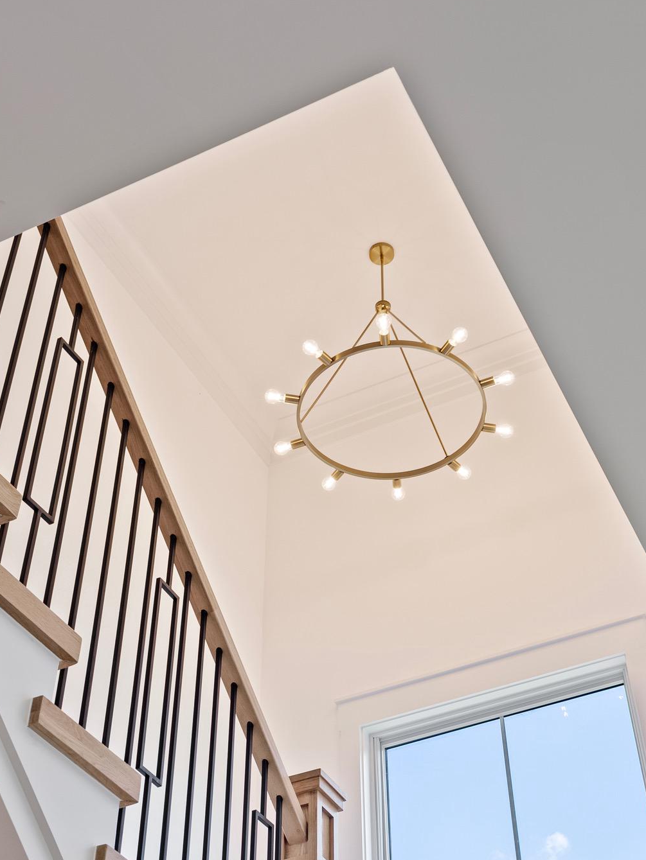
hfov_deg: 29.1
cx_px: 352
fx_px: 1244
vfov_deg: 38.2
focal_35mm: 50
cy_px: 429
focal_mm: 34
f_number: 9
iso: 200
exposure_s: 1/6
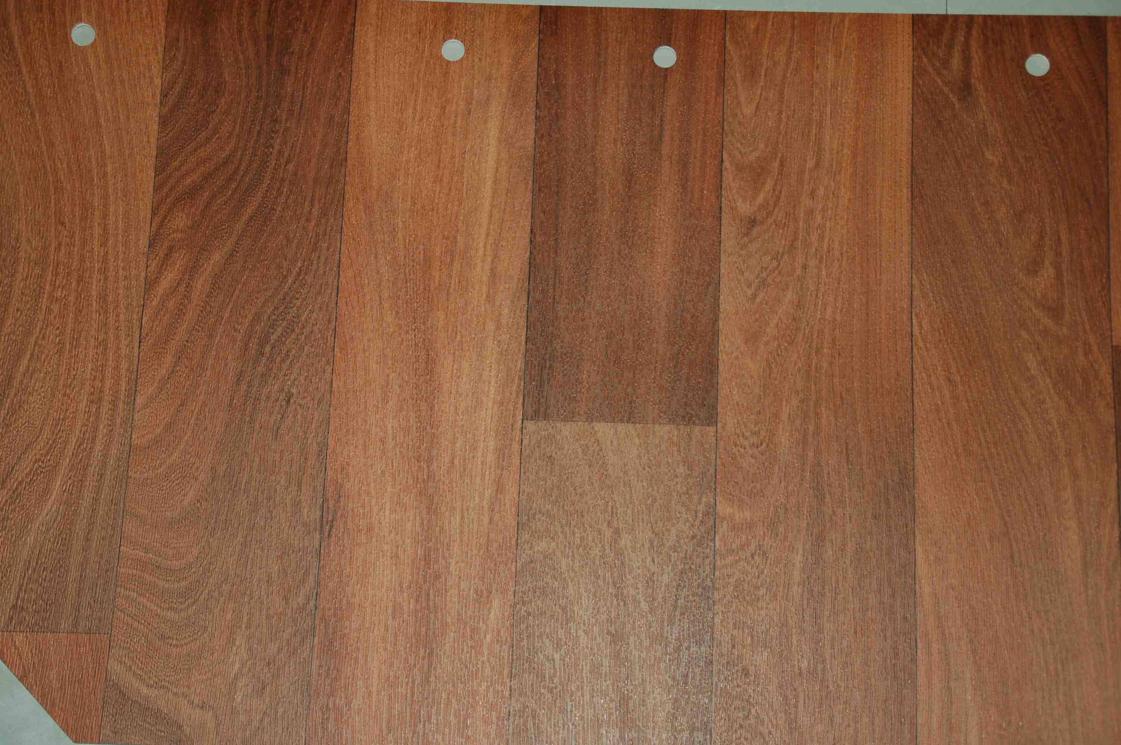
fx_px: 1960
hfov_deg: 31.9
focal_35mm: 63
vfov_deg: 21.5
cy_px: 372
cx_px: 560
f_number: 4.8
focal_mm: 42
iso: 400
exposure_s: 1/60
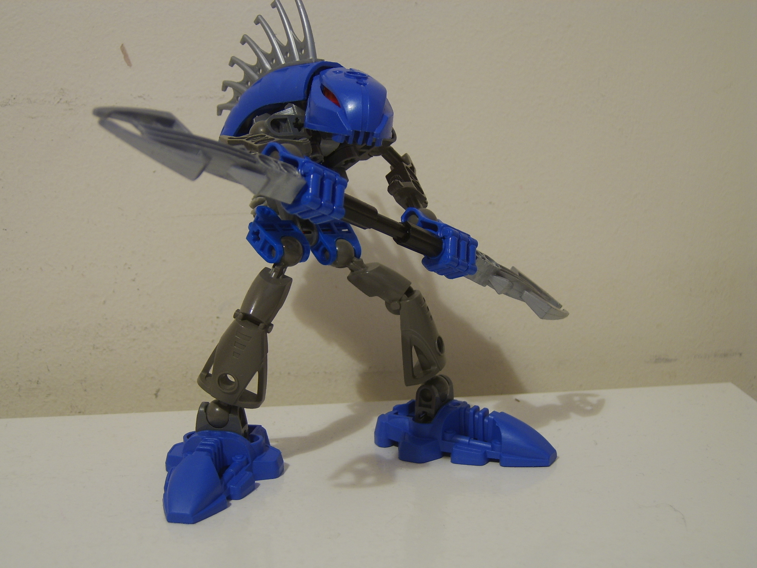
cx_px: 378
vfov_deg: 31.5
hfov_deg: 41.2
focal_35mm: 46
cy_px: 284
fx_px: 1006
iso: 71
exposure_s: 1/2
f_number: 3.5
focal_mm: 11.93
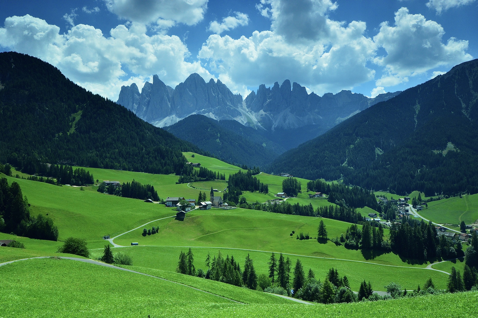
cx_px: 239
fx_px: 398
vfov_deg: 43.5
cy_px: 159
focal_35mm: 30
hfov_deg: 62.0
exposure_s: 1/30
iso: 800
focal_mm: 20
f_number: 18
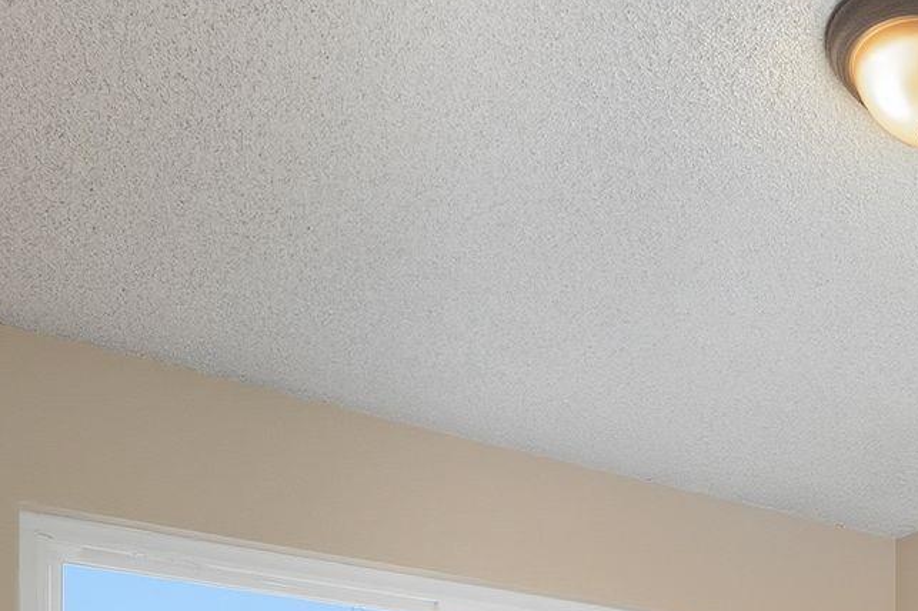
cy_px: 934
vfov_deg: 21.7
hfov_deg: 33.7
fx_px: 1300
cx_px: 1017
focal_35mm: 51
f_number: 8
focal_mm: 16
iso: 100
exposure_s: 1/200
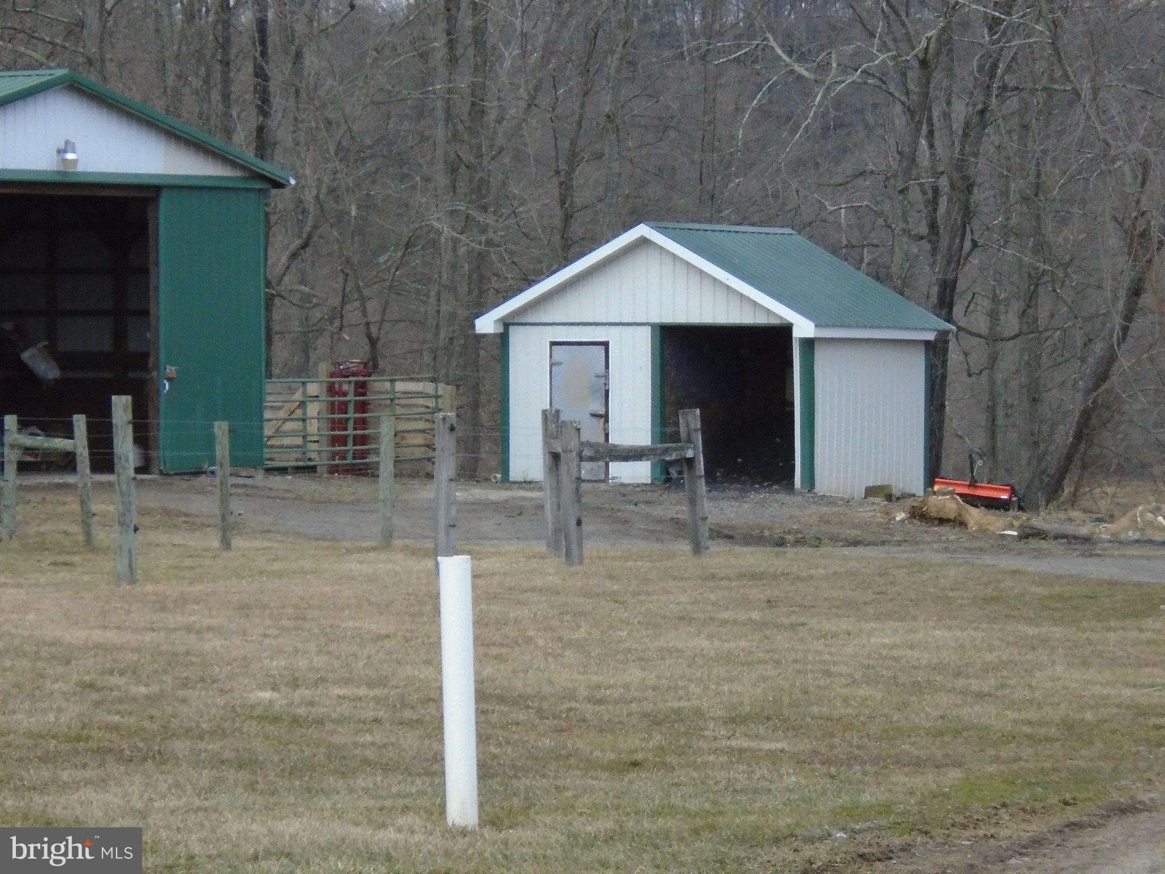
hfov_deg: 15.2
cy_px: 437
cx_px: 582
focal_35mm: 130
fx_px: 4375
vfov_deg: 11.4
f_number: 6.4
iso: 400
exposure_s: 1/250
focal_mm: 23
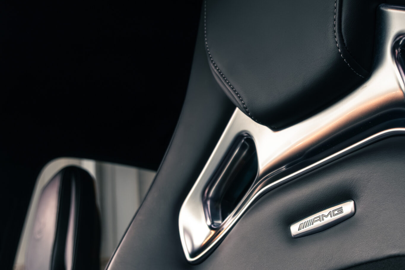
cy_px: 165
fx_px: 506
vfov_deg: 29.8
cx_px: 266
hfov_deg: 43.1
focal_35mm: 45
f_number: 4
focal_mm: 16
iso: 1000
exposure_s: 1/125
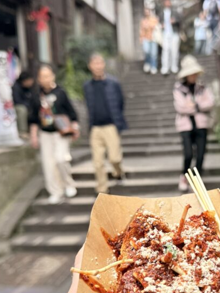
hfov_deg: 31.5
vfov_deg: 41.8
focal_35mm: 45
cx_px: 172
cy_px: 180
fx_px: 381
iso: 80
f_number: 1.78
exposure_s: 1/368
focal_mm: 6.76
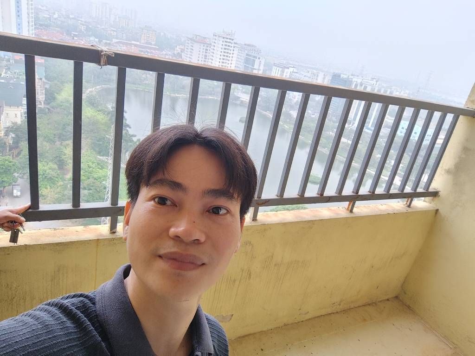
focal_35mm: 24
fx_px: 329
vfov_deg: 56.8
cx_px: 238
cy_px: 178
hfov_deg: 71.6
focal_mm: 3.27
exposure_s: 1/280
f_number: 2.45
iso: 50
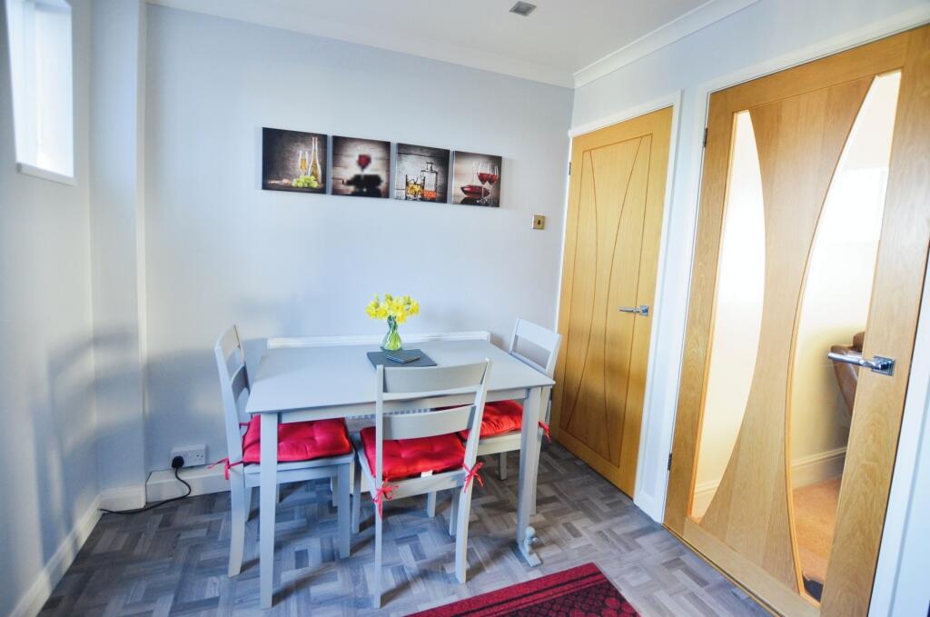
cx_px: 465
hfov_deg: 100.5
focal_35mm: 15
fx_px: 387
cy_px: 308
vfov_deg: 77.1
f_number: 3.5
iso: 800
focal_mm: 10
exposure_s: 1/40
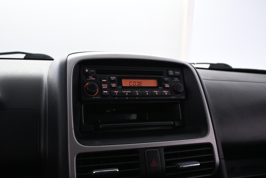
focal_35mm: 37
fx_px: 272
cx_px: 133
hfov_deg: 52.2
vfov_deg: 36.2
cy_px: 89
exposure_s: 1/40
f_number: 4.2
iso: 1600
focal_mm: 24.5
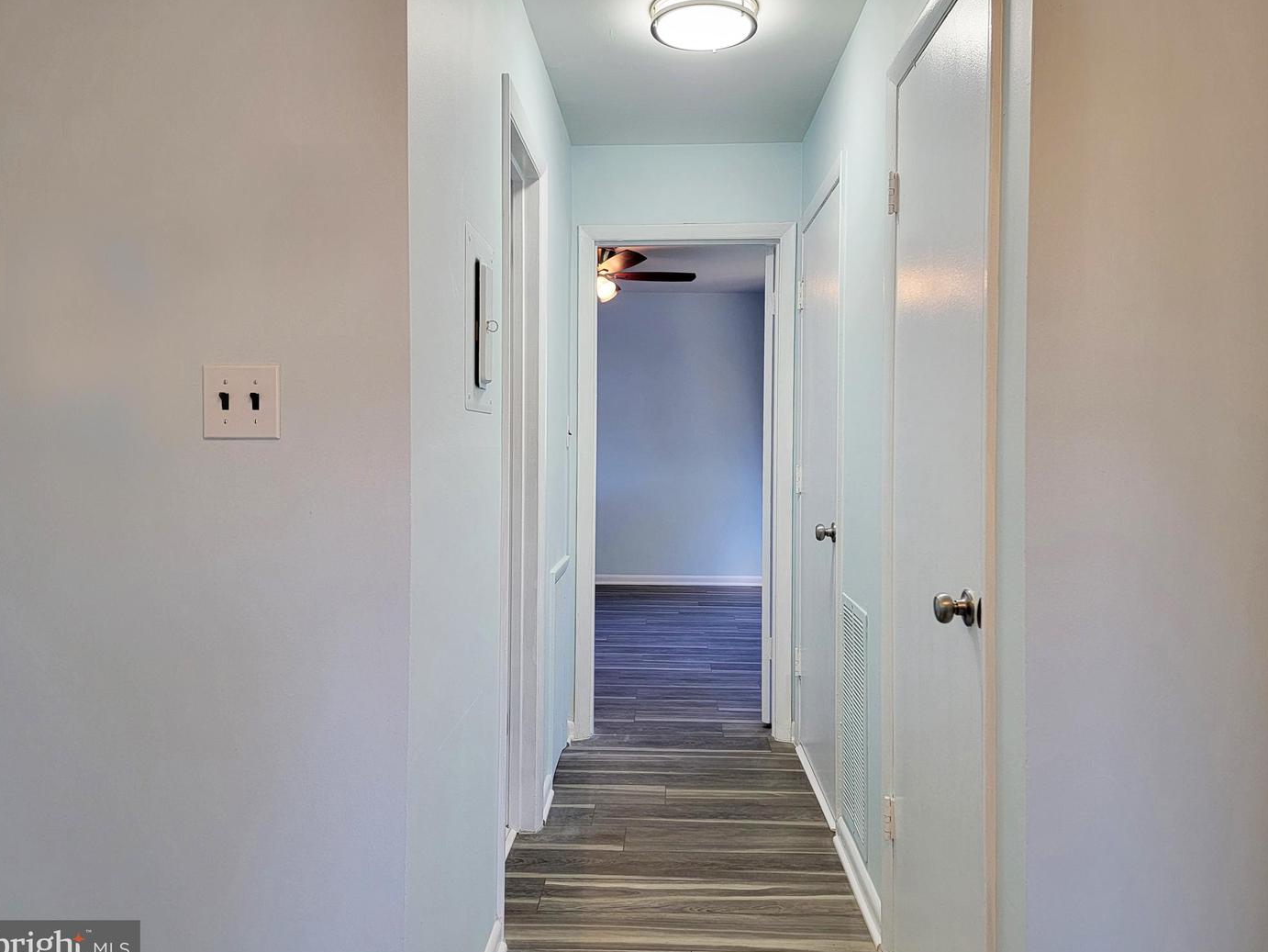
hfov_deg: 69.4
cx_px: 640
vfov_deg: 54.9
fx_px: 916
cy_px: 477
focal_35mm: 25
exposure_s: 1/120
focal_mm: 6.7
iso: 125
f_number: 1.8
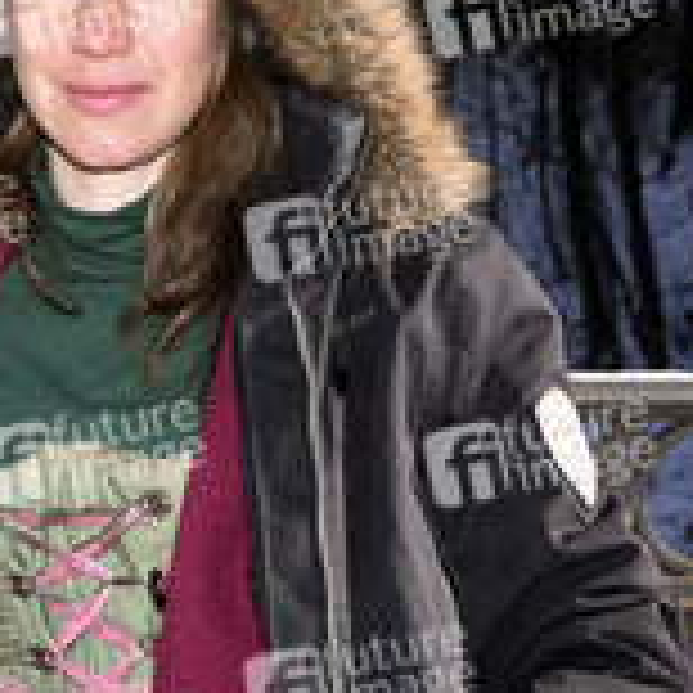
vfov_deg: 10.8
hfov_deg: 10.7
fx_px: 3669
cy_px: 342
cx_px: -29
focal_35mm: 162
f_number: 10
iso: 200
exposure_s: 1/160
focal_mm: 65
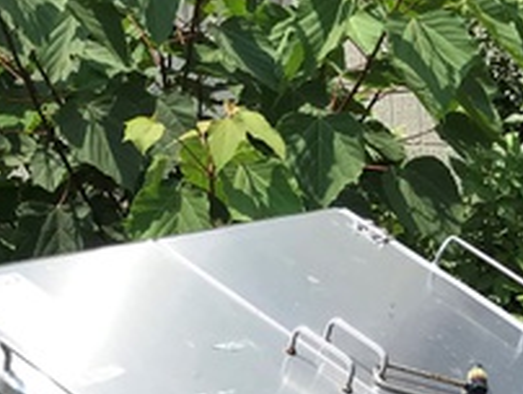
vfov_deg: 13.8
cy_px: 675
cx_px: 539
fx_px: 1467
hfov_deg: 19.5
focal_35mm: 97
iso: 20
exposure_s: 1/1429
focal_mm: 3.99
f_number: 1.8
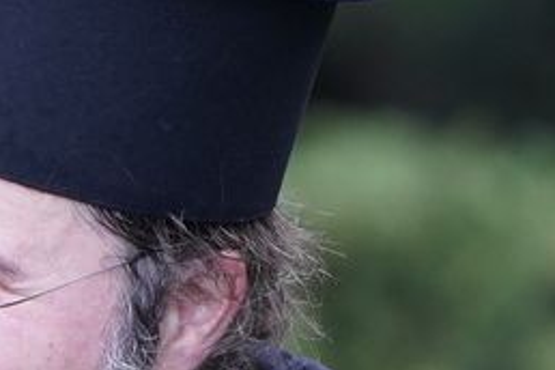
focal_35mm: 1257
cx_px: -293
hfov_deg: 1.6
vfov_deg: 1.1
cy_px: 366
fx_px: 19377
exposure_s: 1/500
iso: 1250
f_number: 2.8
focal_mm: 200
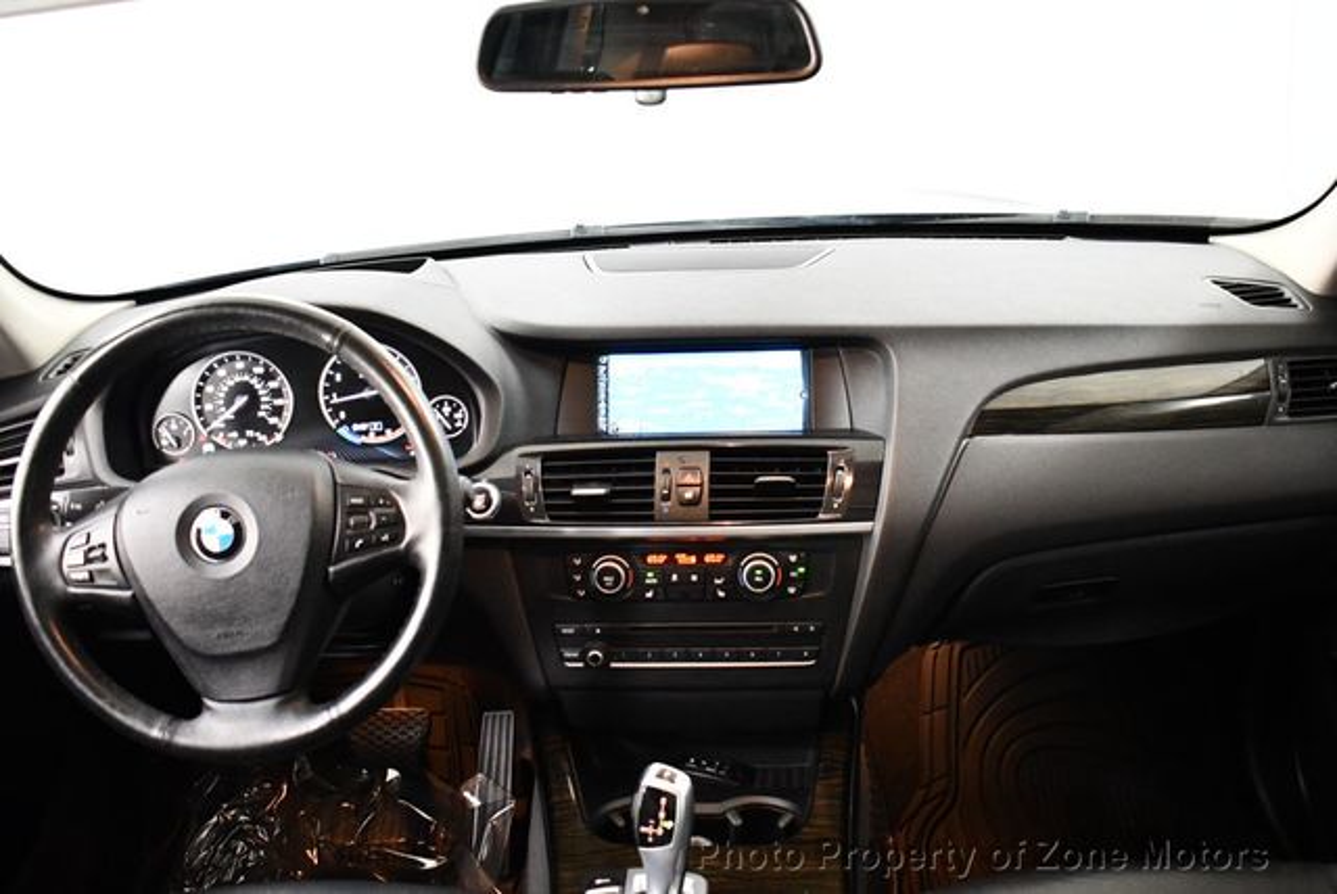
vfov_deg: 36.9
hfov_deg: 53.1
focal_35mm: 36
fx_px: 1338
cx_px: 668
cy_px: 447
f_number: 3.5
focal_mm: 18
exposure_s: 1/60
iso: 3600
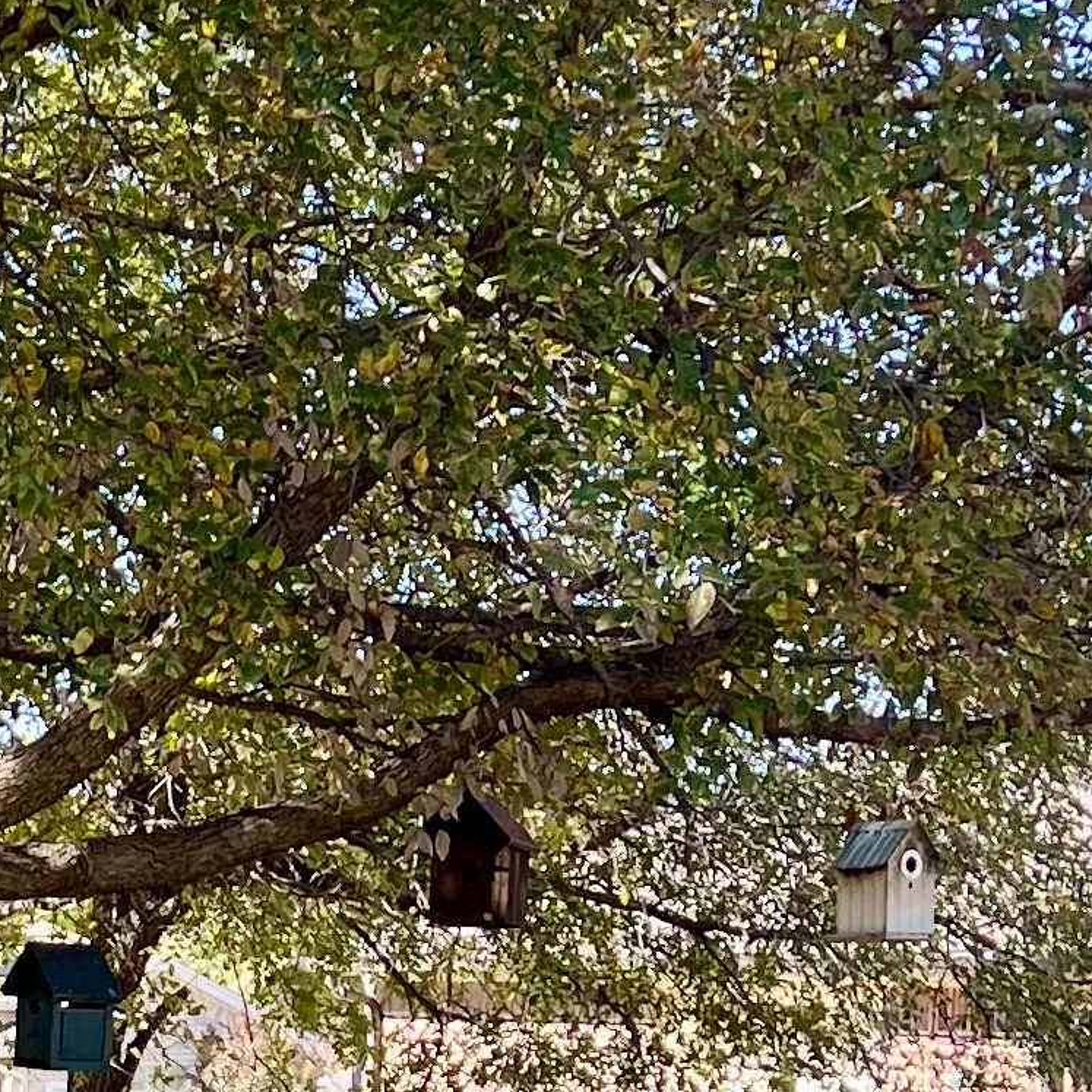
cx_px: 6
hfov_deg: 13.9
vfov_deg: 13.7
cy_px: 1326
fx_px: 4426
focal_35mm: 124
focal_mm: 5.7
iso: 50
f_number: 1.5
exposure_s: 1/473
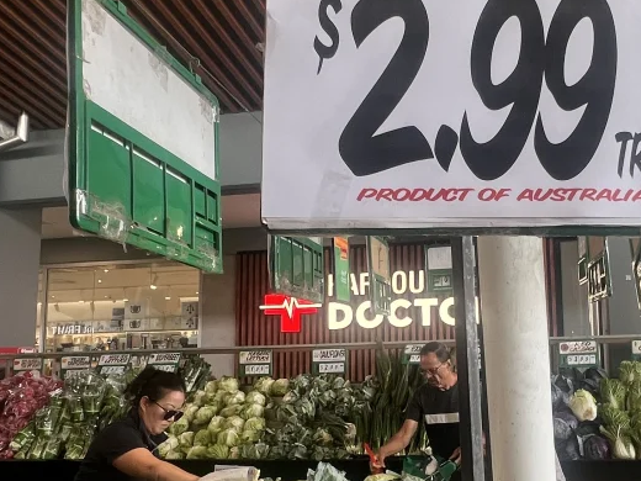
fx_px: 667
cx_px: 457
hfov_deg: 49.9
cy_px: 255
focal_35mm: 36
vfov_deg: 39.6
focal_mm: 1.57
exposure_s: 1/99
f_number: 1.8
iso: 64
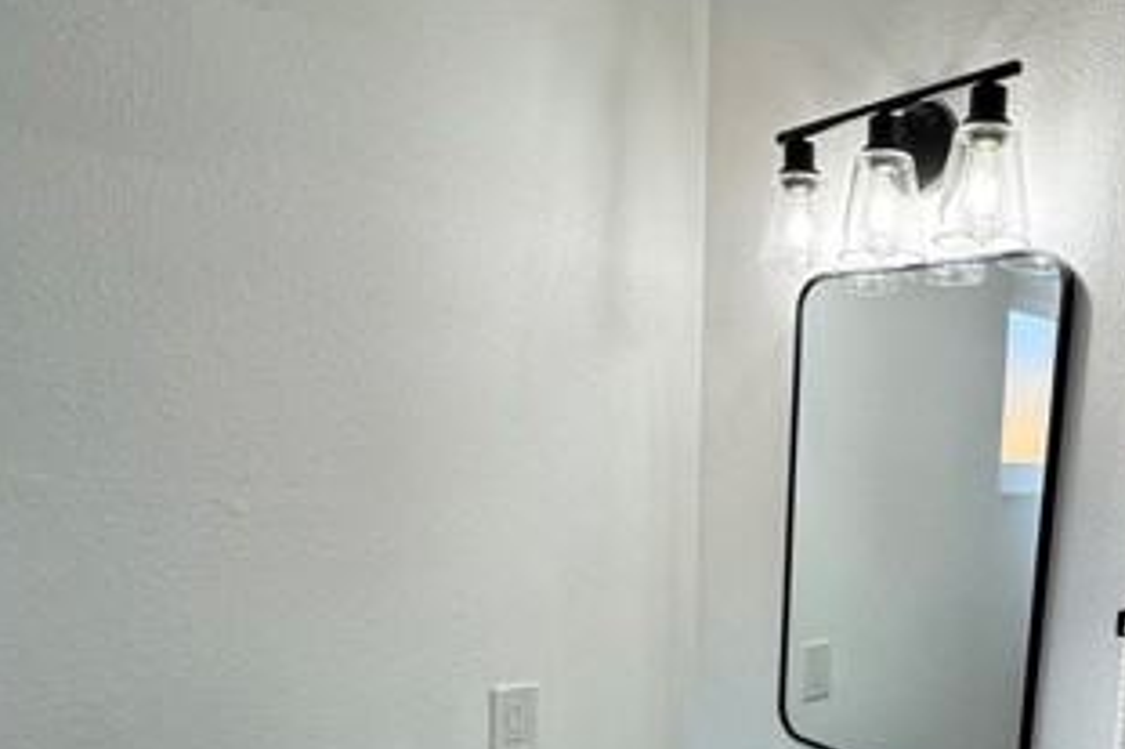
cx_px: 886
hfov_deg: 57.7
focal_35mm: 30
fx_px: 937
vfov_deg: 41.3
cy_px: 619
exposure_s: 1/120
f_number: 2.2
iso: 100
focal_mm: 2.22
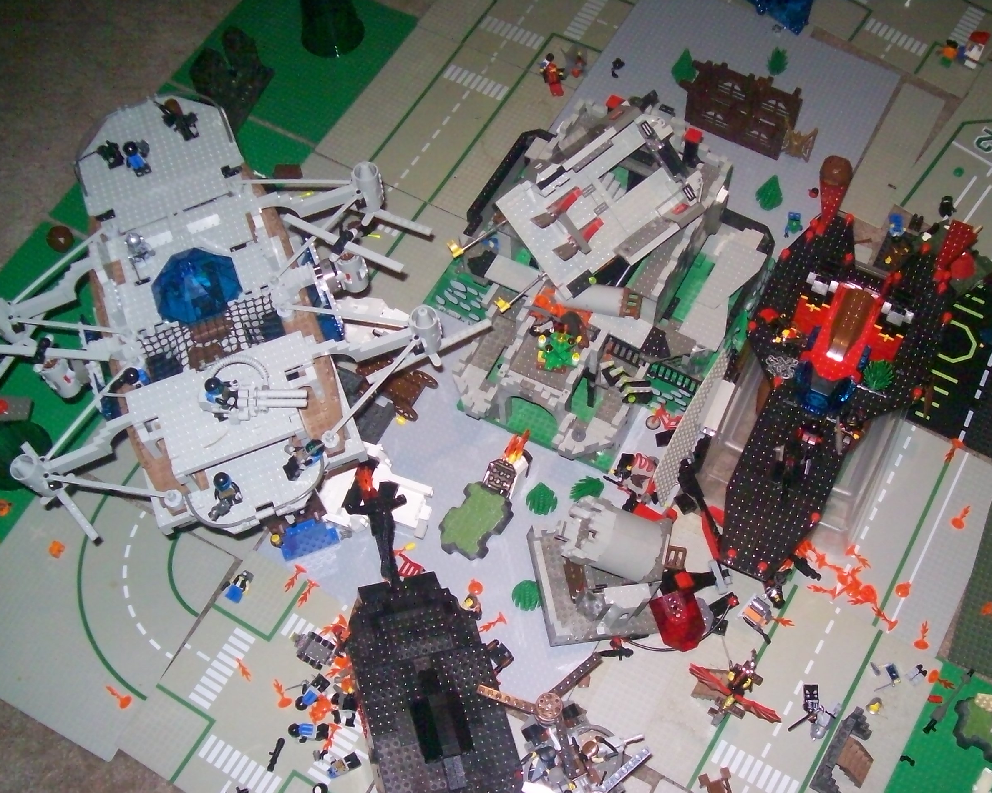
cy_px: 401
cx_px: 535
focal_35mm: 38
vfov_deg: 39.2
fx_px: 1116
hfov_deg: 47.9
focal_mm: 6
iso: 200
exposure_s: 1/128
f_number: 2.7
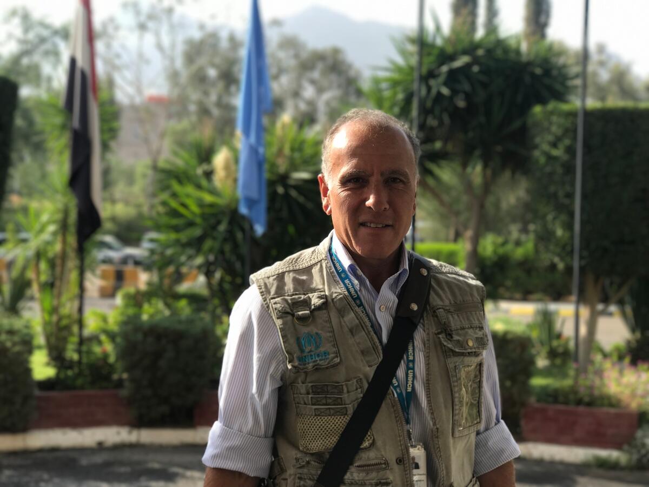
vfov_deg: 25.7
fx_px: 1069
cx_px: 324
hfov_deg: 33.8
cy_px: 244
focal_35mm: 57
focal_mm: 6.6
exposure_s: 1/277
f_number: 2.8
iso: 20
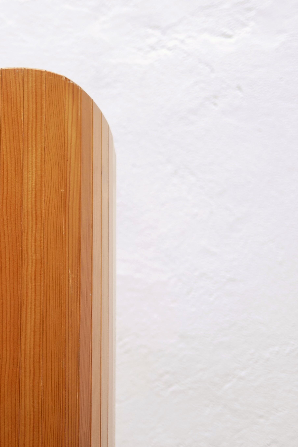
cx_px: -26
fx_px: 869
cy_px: 231
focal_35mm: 70
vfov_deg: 28.8
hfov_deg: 18.7
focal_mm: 20
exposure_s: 1/60
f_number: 1.7
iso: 320
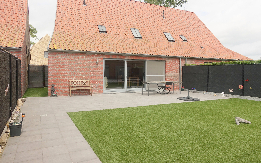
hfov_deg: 72.5
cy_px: 76
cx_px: 128
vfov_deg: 49.3
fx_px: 178
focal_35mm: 25
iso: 125
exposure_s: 1/800
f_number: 4
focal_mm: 8.8
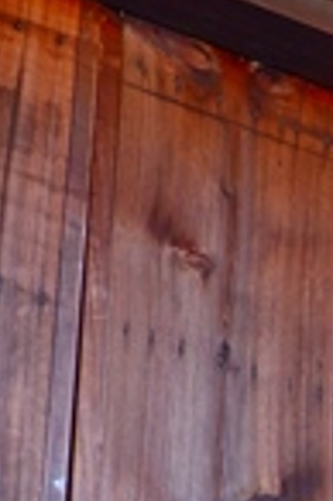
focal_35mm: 219
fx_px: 3046
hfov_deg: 6.0
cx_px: 754
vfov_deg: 9.2
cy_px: 762
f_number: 4
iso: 250
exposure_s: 1/40
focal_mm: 14.99
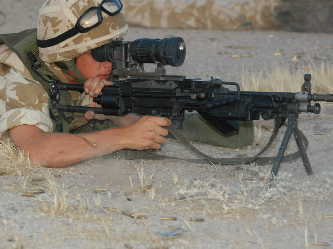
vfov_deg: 7.4
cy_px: 122
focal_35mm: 202
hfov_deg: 9.8
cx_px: 171
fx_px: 1943
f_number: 5
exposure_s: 1/90
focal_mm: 120
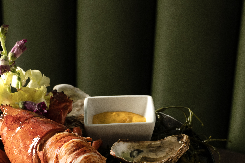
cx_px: 116
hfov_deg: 16.4
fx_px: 851
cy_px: 226
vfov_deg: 10.7
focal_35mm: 125
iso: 400
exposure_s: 1/125
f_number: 6.3
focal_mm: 41
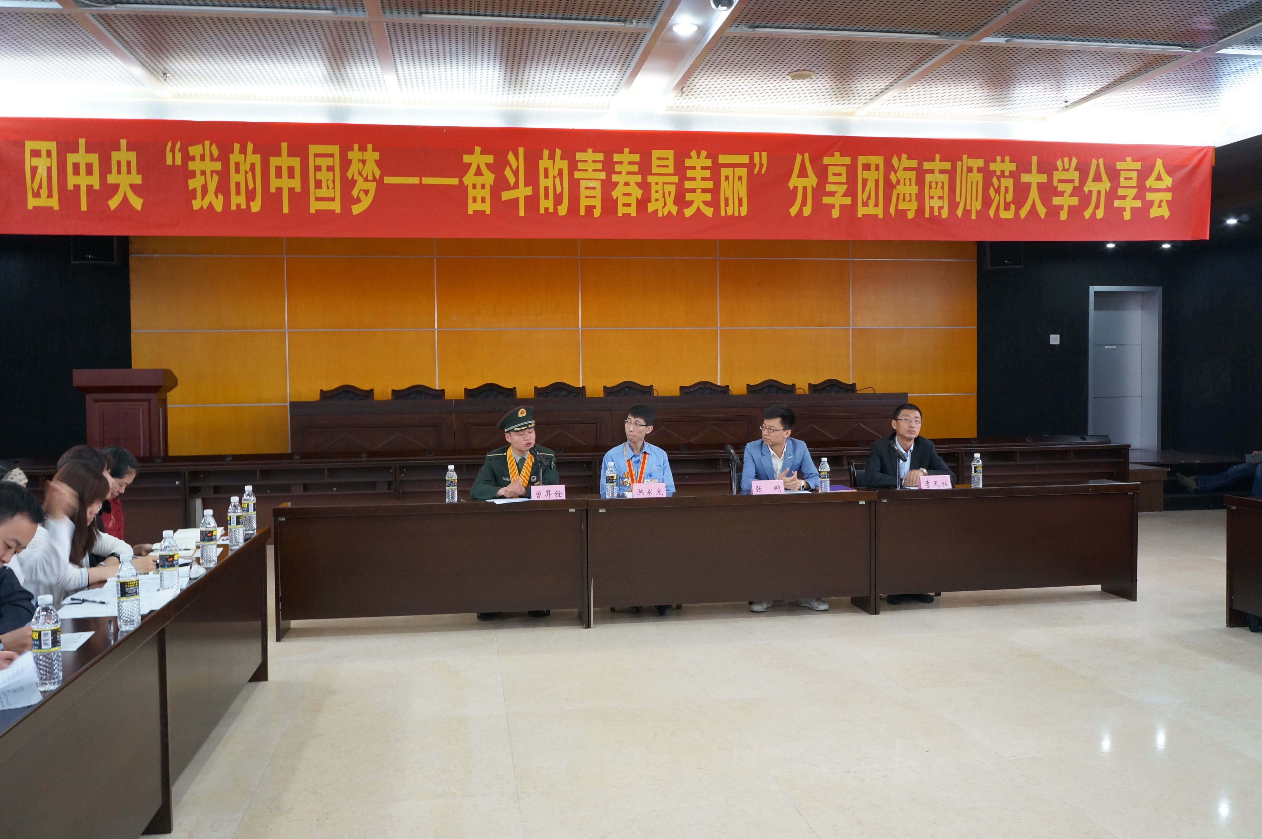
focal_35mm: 30
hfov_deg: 62.0
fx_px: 1051
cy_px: 420
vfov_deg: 43.5
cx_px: 631
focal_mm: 20
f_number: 6.3
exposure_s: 1/10
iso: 800
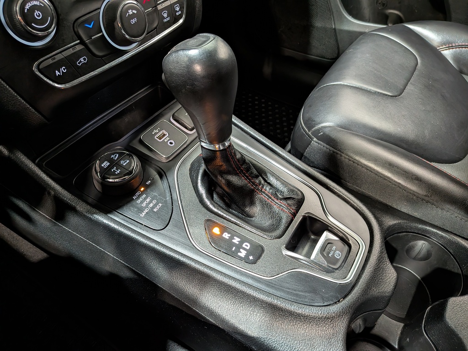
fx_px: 324
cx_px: 234
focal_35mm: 24
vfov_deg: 56.8
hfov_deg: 71.6
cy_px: 176
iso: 439
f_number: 1.7
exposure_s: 1/30
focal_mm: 4.53
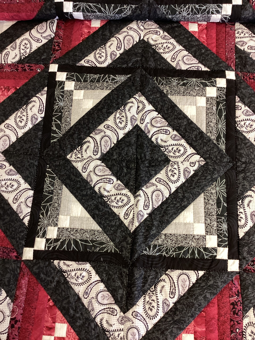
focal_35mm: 31
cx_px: 128
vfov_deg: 58.4
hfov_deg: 45.4
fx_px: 304
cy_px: 170
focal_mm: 3.3
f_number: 2.4
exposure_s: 1/50
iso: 160
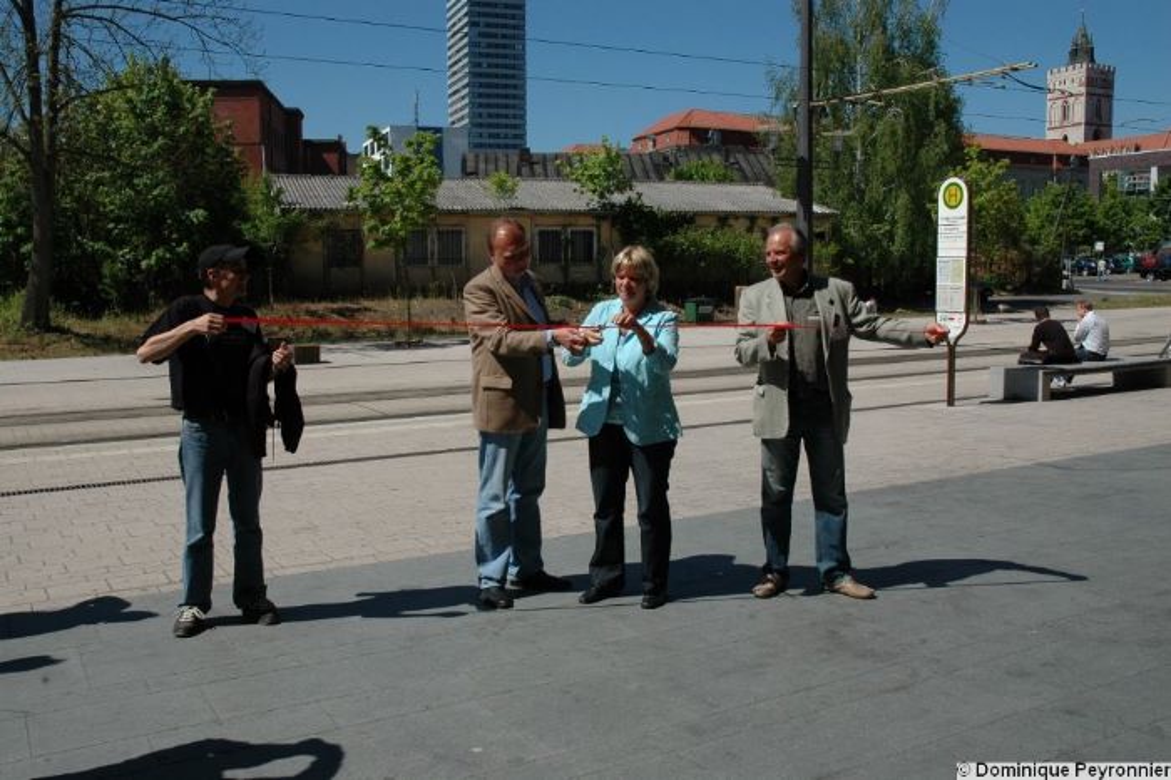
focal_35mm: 36
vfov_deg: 36.8
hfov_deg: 53.2
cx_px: 586
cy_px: 390
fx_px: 1170
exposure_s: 1/500
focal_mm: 24
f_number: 11
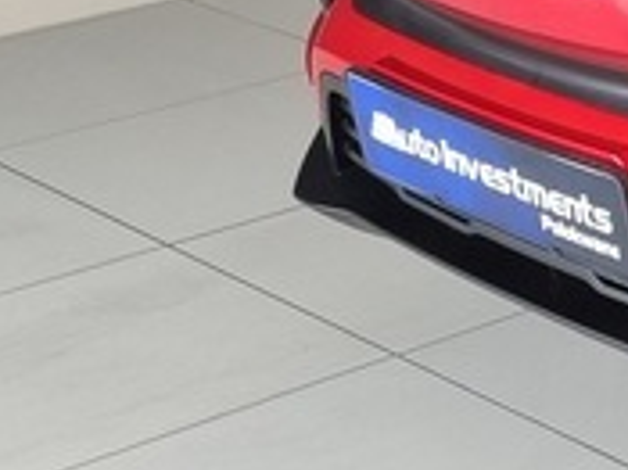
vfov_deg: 9.6
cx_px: 1400
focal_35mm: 152
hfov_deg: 11.3
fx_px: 2756
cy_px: -158
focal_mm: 5.4
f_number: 1.8
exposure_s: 1/100
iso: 80
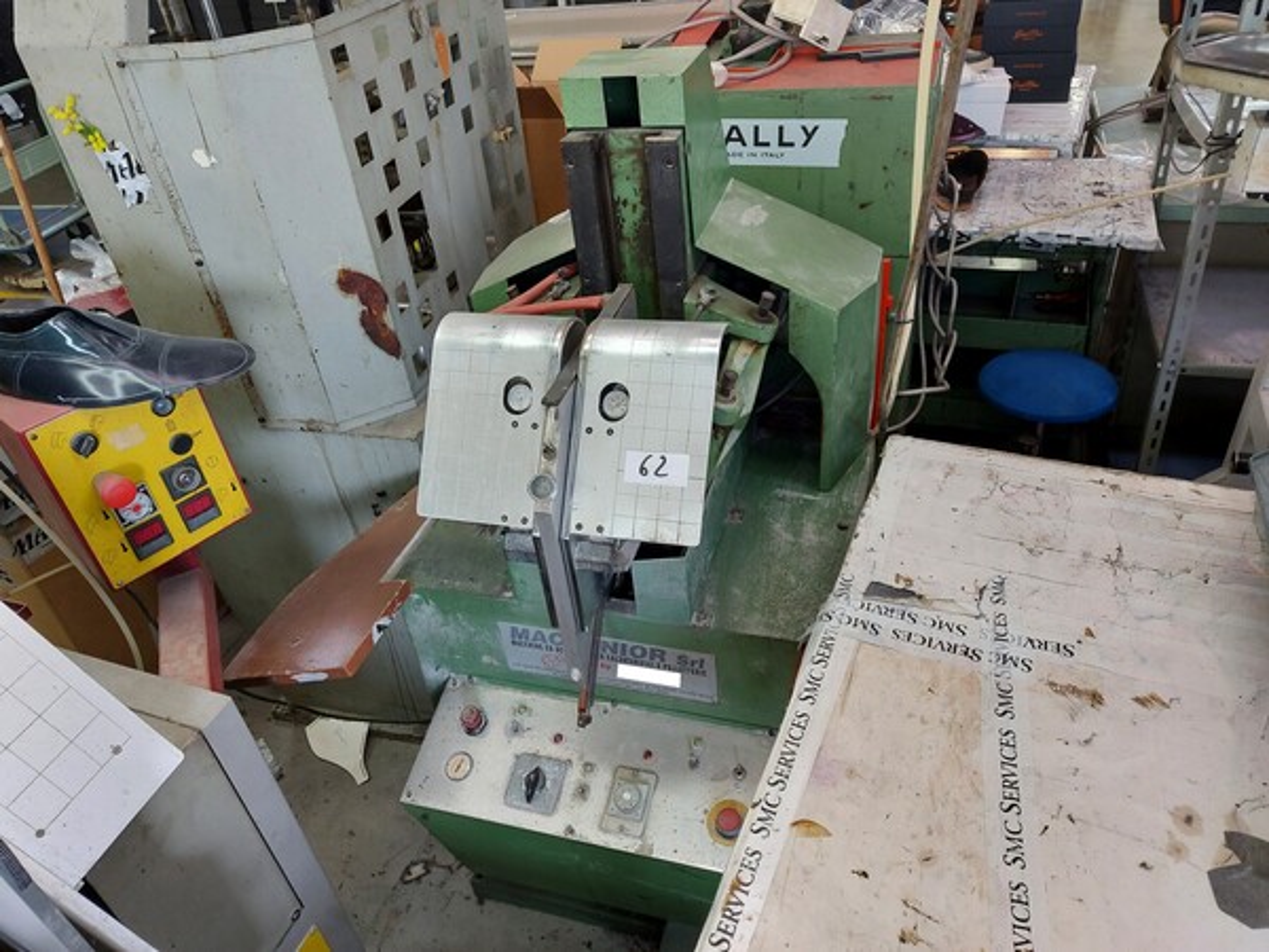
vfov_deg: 56.8
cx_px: 634
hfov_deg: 71.6
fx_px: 880
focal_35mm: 24
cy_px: 476
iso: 64
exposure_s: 1/50
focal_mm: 5.23
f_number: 1.8
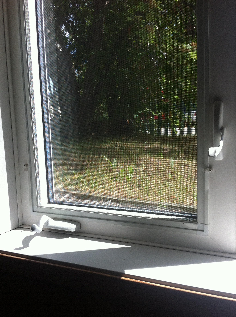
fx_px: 355
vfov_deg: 47.9
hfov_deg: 36.7
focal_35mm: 39
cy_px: 168
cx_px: 119
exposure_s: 1/431
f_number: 2.8
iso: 80
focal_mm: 3.85
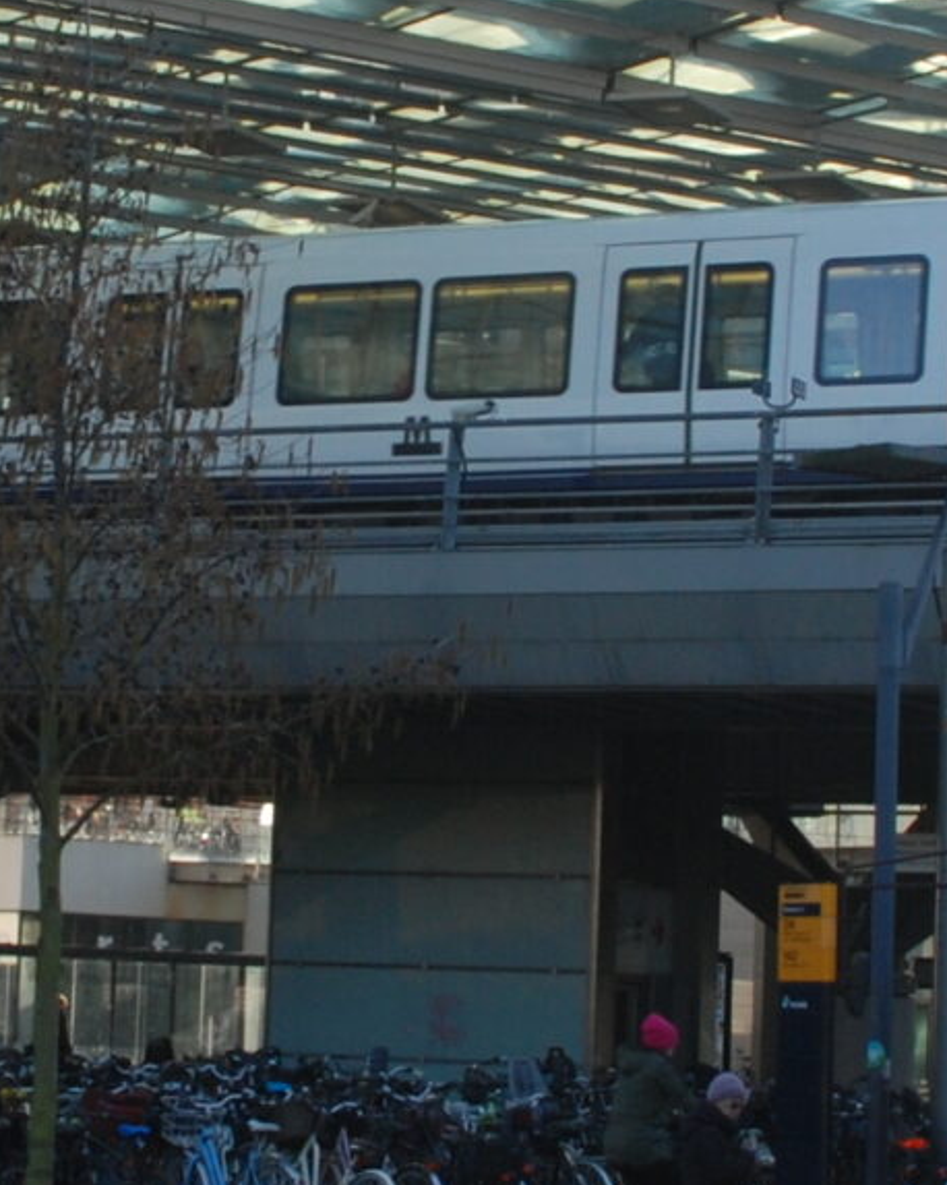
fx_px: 4417
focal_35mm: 126
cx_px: 424
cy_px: 455
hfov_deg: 12.2
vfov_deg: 15.3
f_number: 8
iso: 200
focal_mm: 20
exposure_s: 1/160
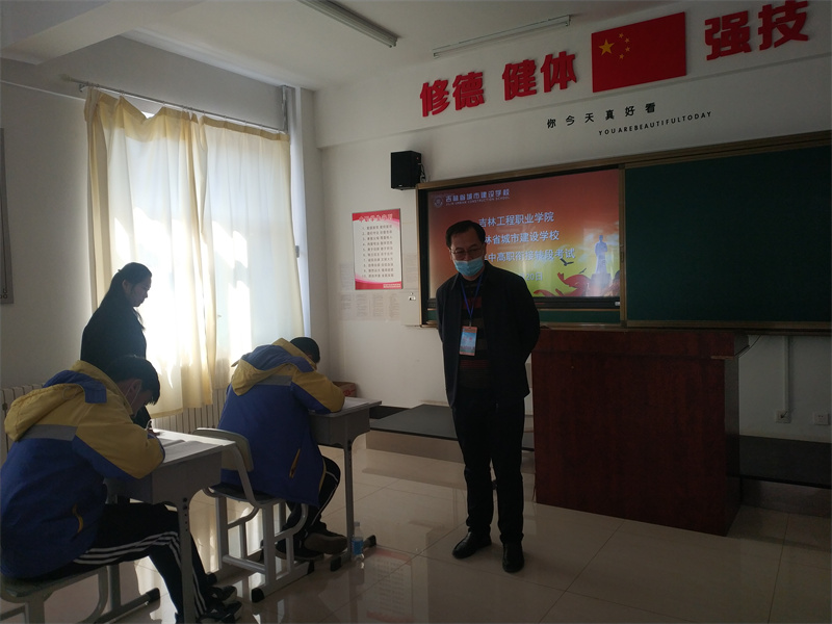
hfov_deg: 56.8
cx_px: 416
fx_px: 769
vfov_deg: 44.2
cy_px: 312
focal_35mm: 32
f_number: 2
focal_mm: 4.5
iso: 142
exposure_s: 1/117
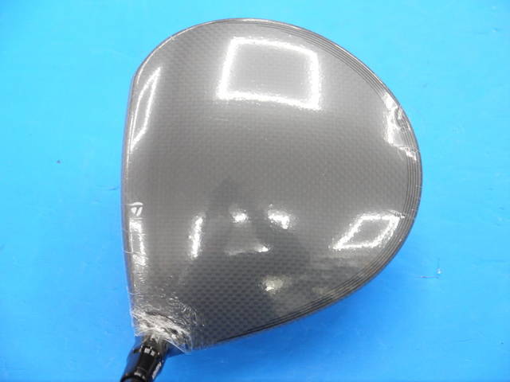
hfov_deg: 23.3
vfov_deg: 17.6
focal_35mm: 84
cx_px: 255
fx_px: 1238
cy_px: 191
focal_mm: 42
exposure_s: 1/80
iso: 800
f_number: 5.6
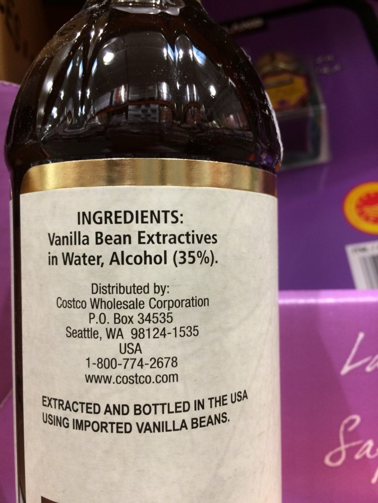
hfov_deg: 48.2
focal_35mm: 29
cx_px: 189
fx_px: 422
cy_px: 252
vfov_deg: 61.7
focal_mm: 4.15
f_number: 2.2
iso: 125
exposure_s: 1/33
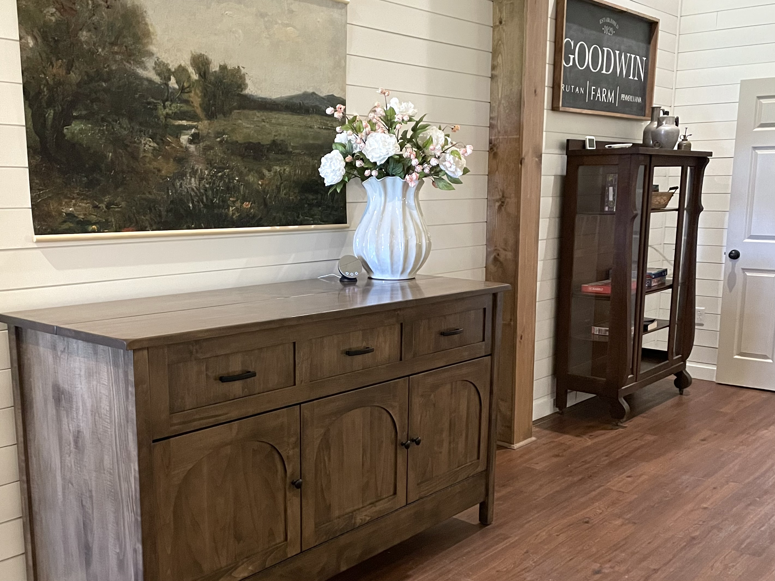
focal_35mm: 26
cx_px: 388
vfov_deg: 53.1
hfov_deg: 67.3
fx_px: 582
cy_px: 290
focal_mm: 4.2
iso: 640
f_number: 1.6
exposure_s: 1/30
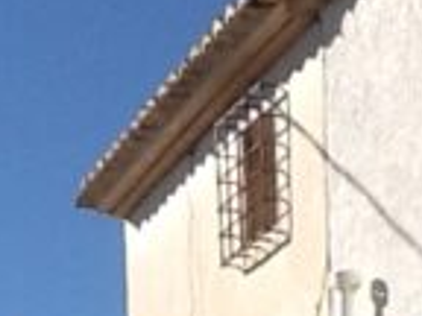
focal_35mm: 195
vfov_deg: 7.5
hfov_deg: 9.8
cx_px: -259
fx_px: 2377
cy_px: 499
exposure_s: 1/1912
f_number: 2.4
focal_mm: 2.03
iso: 40
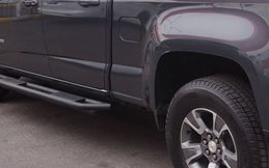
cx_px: 223
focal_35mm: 79
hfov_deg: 25.5
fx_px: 581
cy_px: 36
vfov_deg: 16.4
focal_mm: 21
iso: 100
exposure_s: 1/80
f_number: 6.3
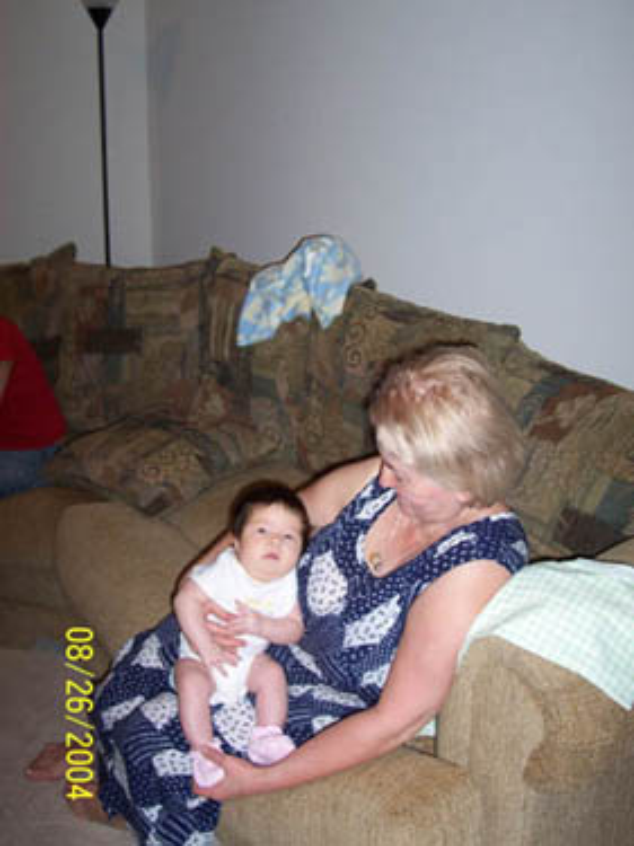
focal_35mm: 37
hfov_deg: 38.6
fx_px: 904
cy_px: 423
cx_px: 317
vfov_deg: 50.2
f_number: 2.8
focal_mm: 5.6
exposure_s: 1/60
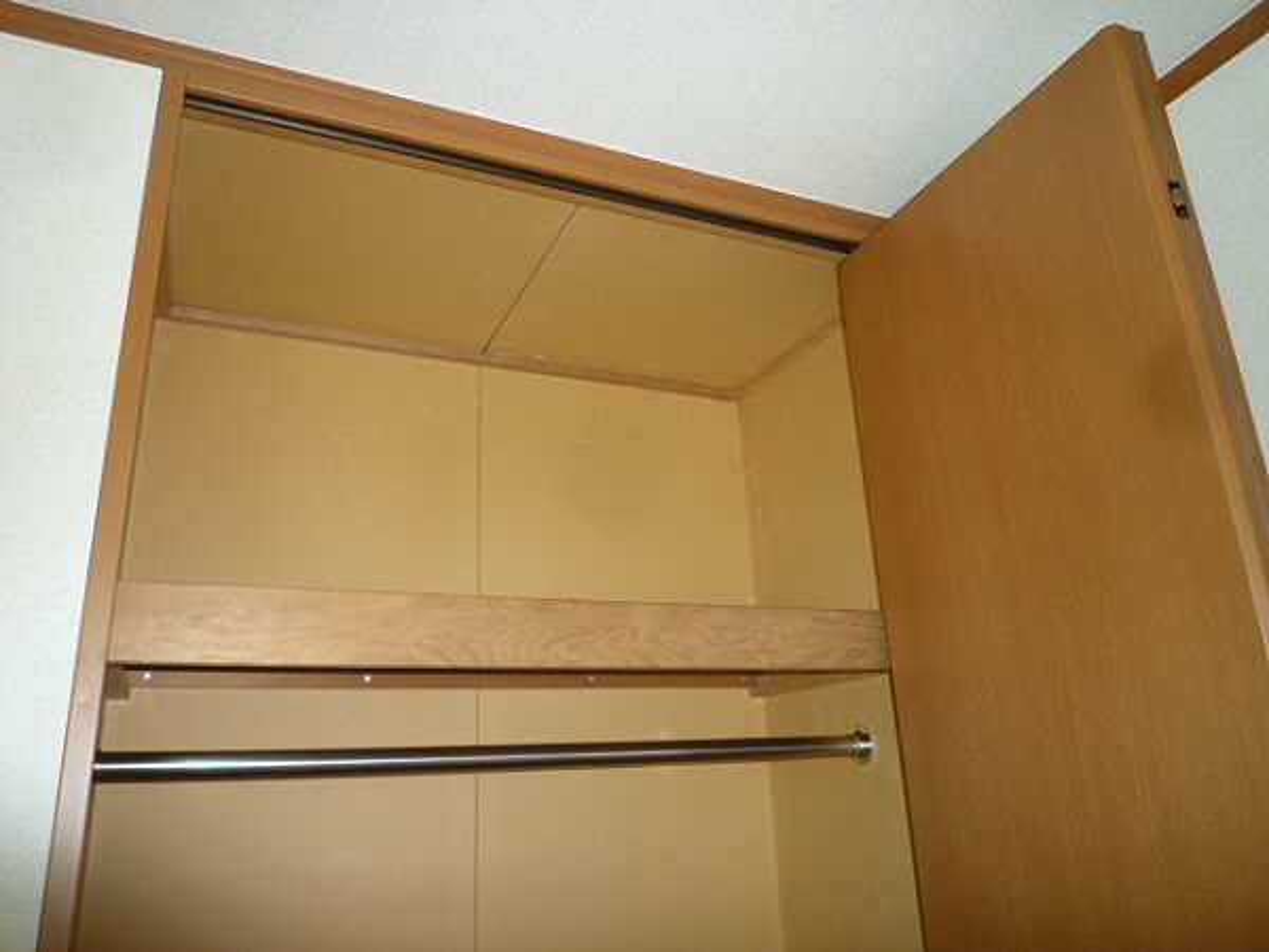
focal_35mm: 25
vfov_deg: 54.9
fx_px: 916
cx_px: 634
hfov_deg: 69.4
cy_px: 476
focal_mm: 4.4
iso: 100
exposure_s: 1/30
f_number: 2.8
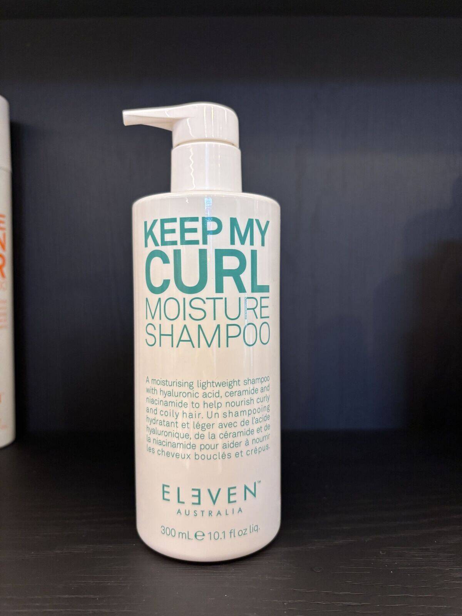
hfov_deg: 53.1
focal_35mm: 26
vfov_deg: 67.3
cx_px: 231
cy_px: 308
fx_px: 463
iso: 100
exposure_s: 1/58
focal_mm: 5.96
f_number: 1.6
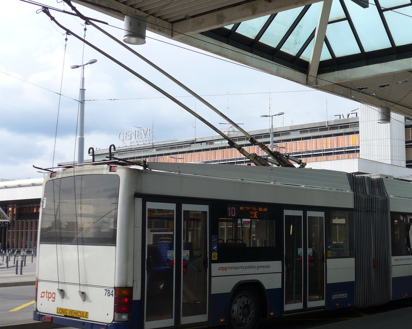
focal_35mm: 53
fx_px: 646
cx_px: 293
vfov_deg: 28.6
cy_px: 161
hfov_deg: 34.8
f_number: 2.8
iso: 80
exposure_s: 1/1000
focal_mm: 7.5
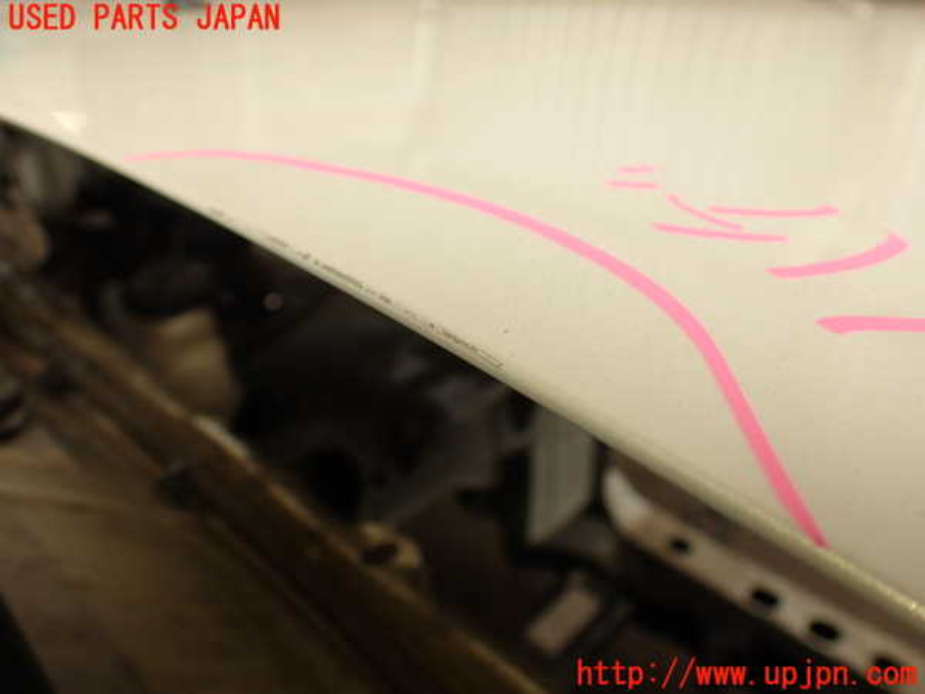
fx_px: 855
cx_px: 462
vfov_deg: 44.2
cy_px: 347
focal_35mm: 32
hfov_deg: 56.8
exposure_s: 1/100
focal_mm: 5.79
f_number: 2.4
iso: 100
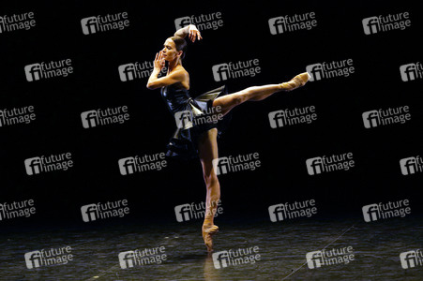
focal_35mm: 293
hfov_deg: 7.0
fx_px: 3440
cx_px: 212
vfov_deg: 4.7
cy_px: 140
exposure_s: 1/320
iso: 6400
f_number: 6.3
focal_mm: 293
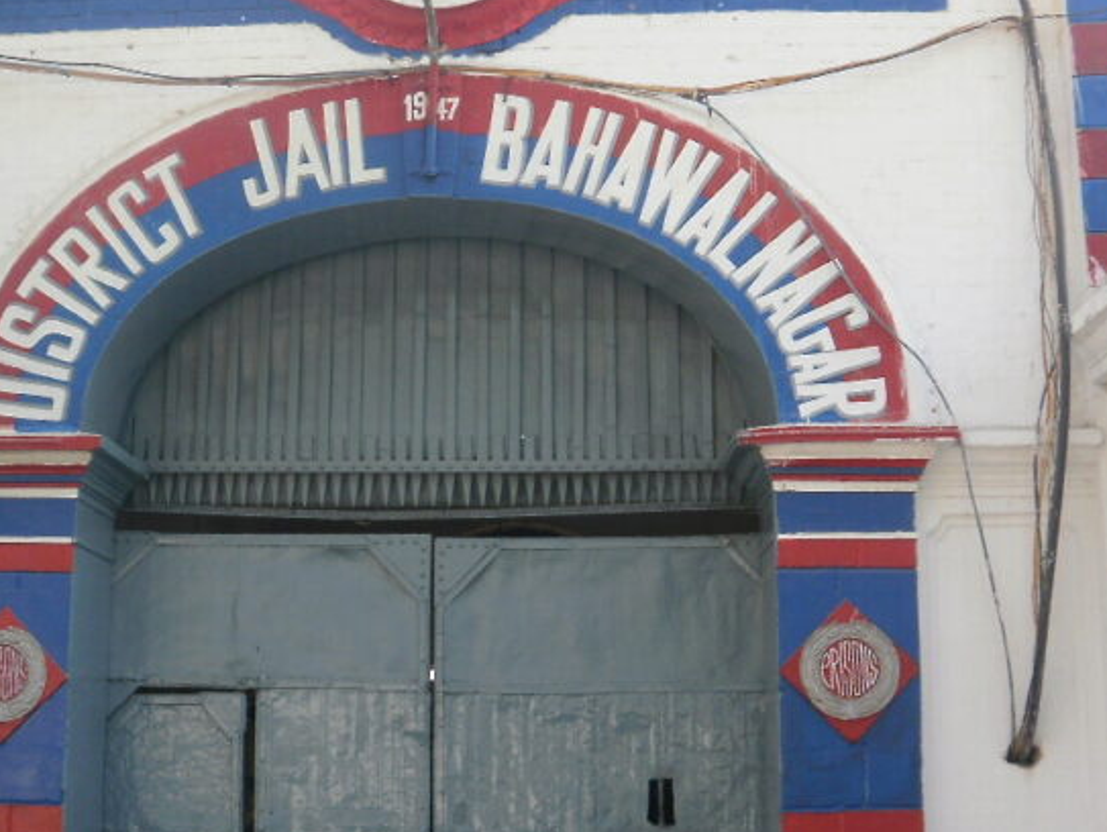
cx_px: 485
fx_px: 1568
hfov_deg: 38.8
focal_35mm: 49
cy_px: 483
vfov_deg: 29.7
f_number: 7.8
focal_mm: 4.65
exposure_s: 1/50
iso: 100
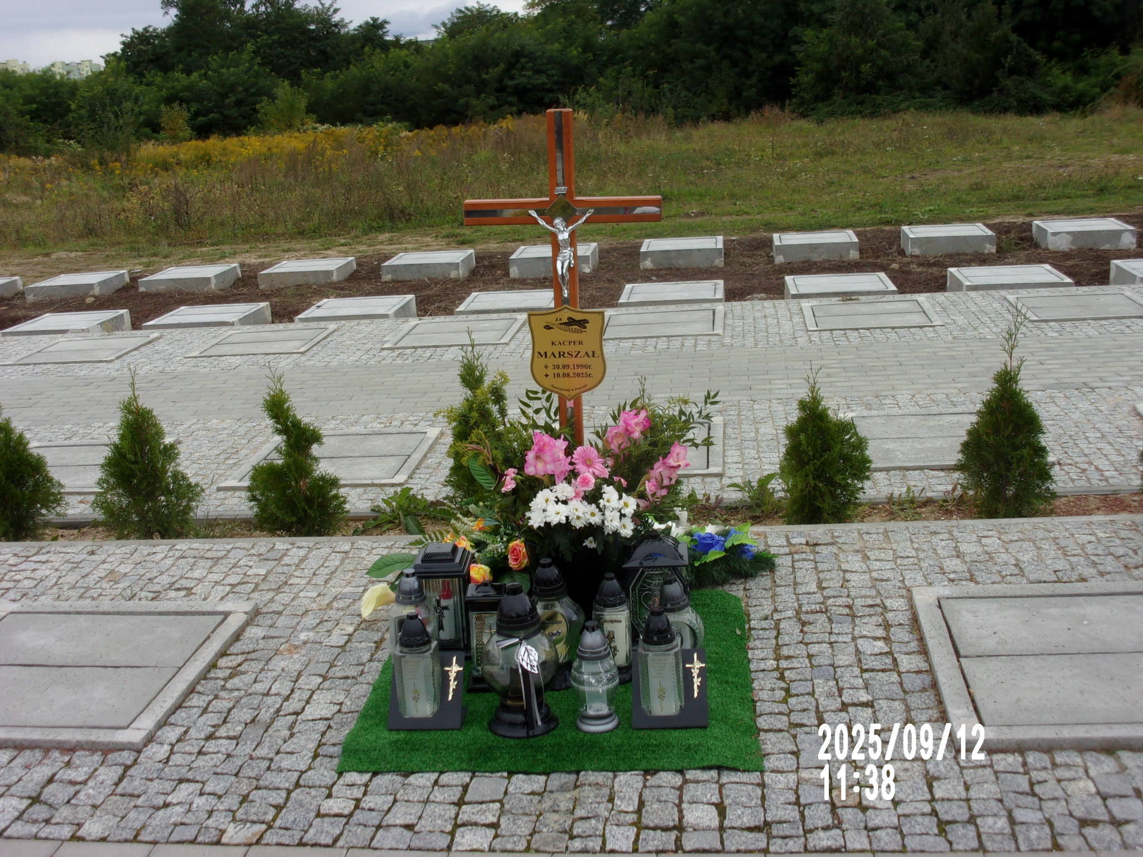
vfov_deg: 33.6
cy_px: 428
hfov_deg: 43.9
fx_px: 1420
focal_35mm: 43
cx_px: 572
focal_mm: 7.8
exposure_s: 1/200
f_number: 4.7
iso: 80
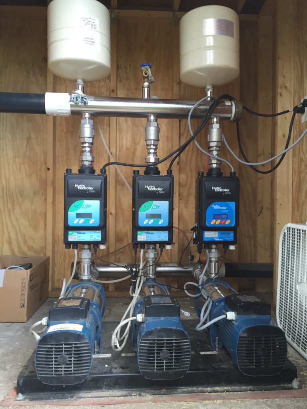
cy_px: 204
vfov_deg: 61.7
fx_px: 343
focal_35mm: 29
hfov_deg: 48.2
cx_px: 154
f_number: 2.2
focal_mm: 4.15
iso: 32
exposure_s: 1/40
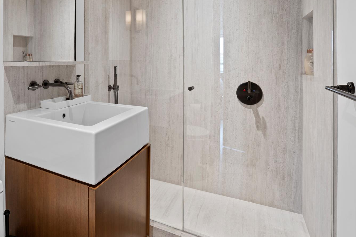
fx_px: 227
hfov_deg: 72.4
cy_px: 69
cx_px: 102
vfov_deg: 53.3
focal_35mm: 23
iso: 100
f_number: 8
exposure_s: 2
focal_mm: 16
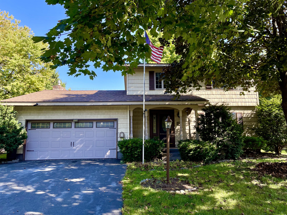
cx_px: 144
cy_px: 108
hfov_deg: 69.4
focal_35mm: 25
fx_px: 207
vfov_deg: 54.9
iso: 32
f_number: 1.6
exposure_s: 1/1048
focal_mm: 5.1
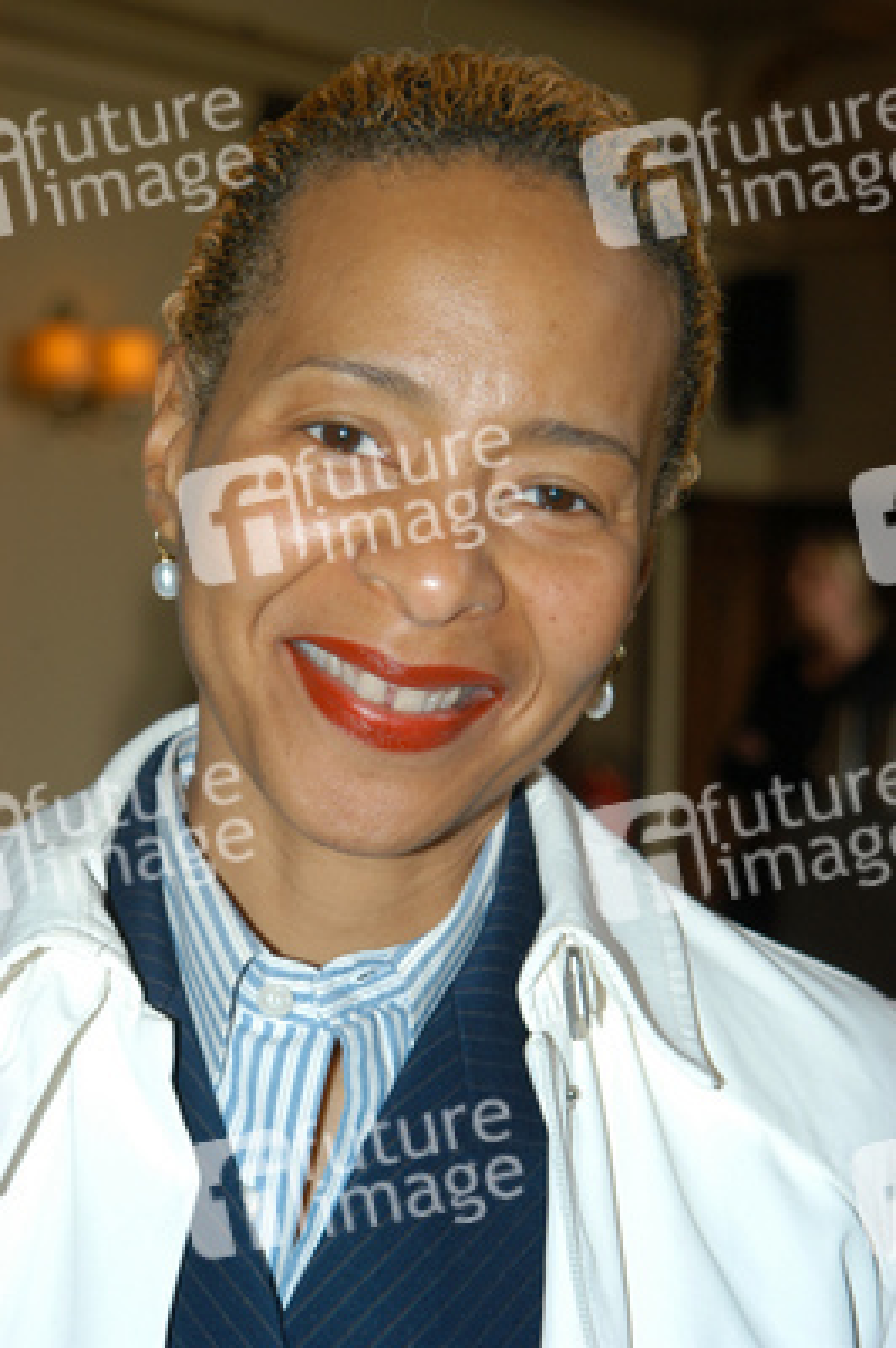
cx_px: 448
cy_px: 674
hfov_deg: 17.5
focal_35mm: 78
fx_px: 2917
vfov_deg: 26.0
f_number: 4.8
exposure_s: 1/60
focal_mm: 52
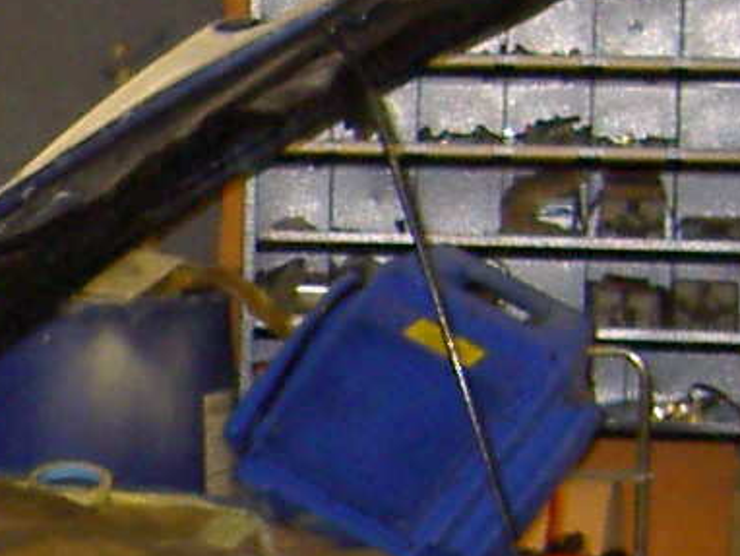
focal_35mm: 202
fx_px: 4321
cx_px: -614
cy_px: 616
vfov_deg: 7.3
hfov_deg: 9.3
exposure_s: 1/60
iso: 200
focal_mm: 5.6
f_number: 2.8
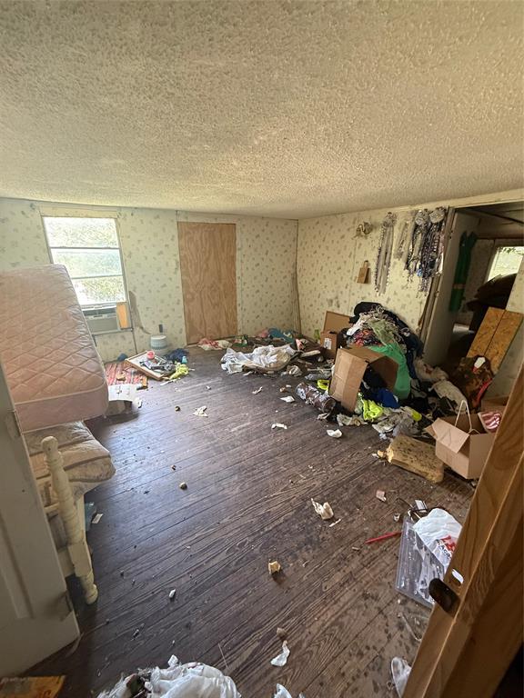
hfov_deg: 85.7
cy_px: 349
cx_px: 262
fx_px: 283
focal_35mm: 14
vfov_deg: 102.1
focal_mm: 2.22
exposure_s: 1/60
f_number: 2.2
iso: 500
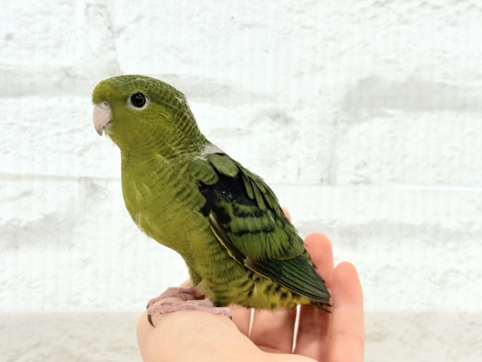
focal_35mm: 52
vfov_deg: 28.0
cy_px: 181
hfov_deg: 36.8
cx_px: 241
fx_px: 724
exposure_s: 1/100
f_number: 1.6
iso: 80
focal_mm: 5.96
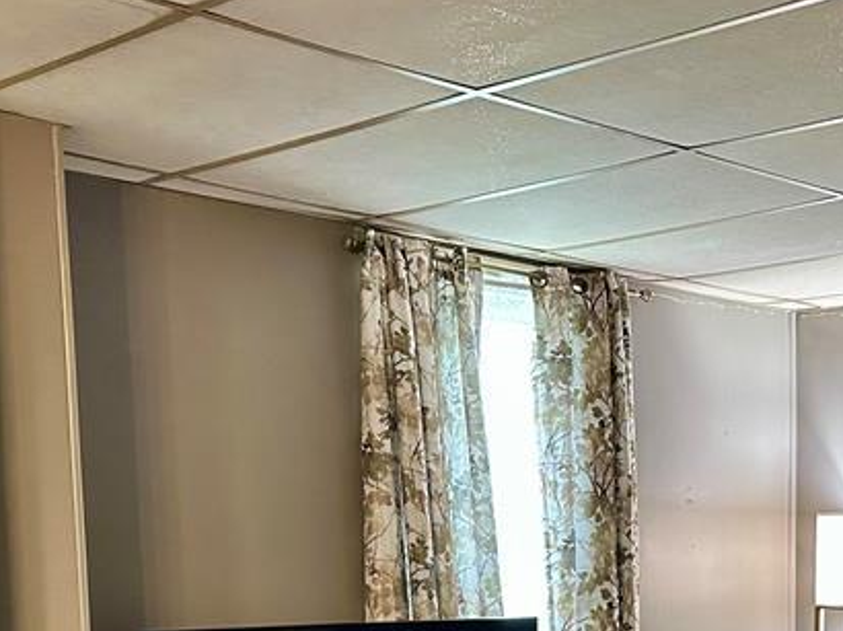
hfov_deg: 30.2
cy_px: 715
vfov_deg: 22.8
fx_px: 1460
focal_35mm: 60
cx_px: 820
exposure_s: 1/60
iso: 640
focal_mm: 6.86
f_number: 1.78
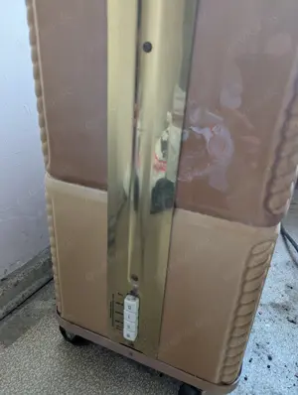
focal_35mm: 24
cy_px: 198
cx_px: 149
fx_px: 275
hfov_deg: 57.0
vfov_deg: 71.5
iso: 702
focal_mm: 6.81
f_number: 1.85
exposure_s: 1/187
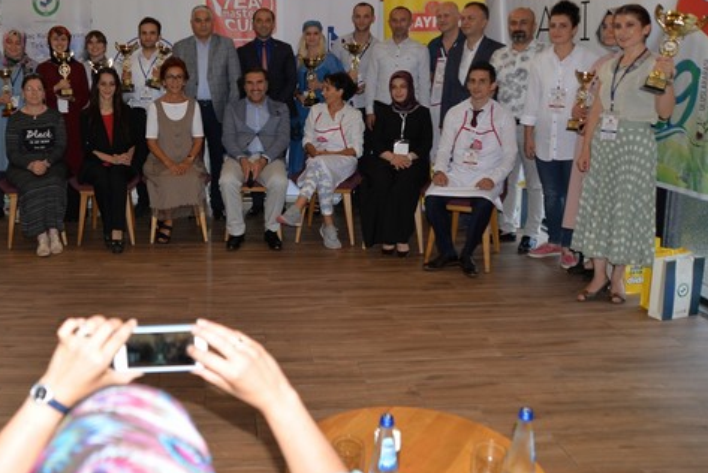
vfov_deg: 38.6
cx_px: 217
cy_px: 168
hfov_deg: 54.2
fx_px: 669
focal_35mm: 34
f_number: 3.5
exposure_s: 1/60
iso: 200
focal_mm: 24
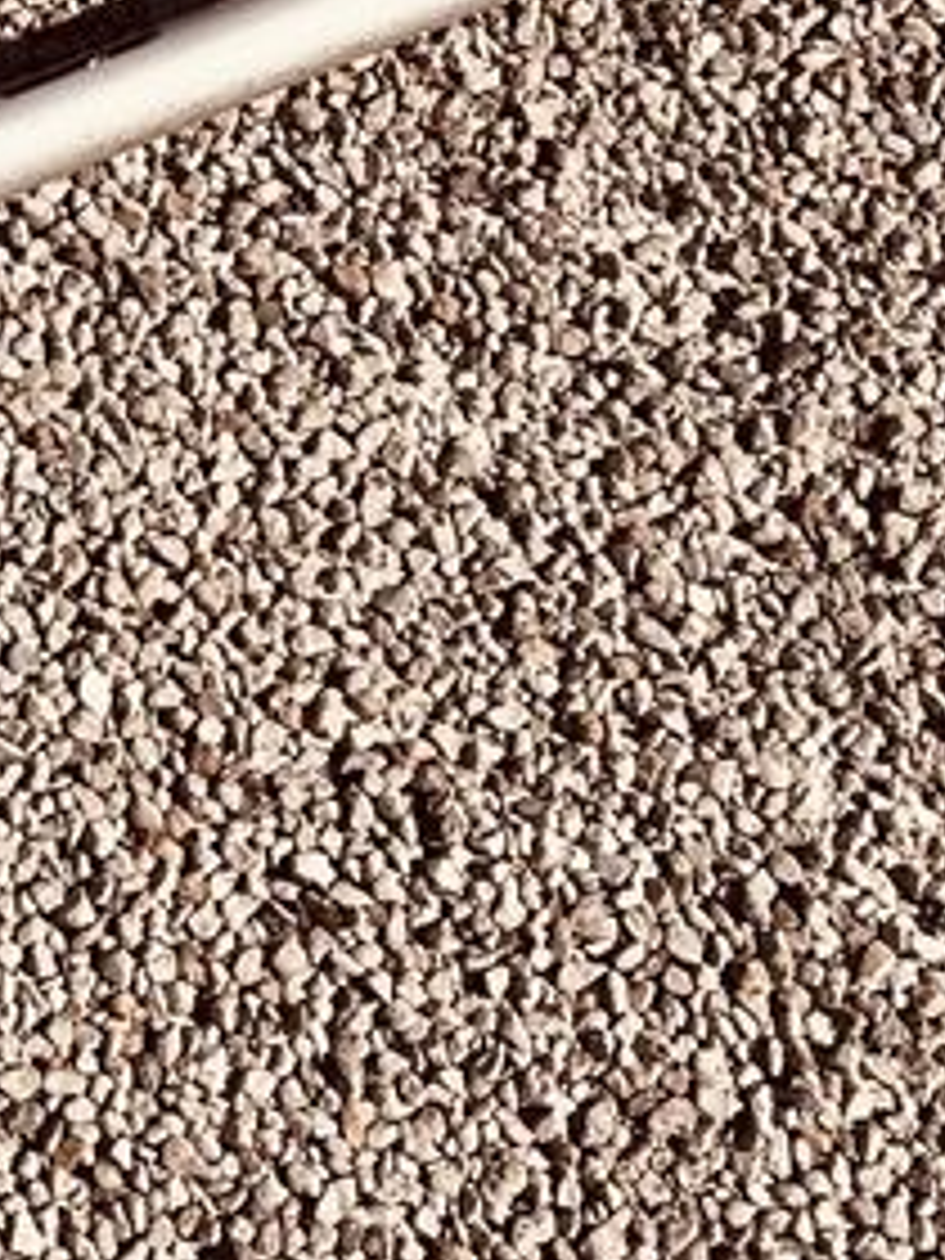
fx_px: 3385
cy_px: -351
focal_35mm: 93
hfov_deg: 15.2
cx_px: -256
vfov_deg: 19.5
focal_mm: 5.1
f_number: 1.6
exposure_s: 1/4149
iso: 50
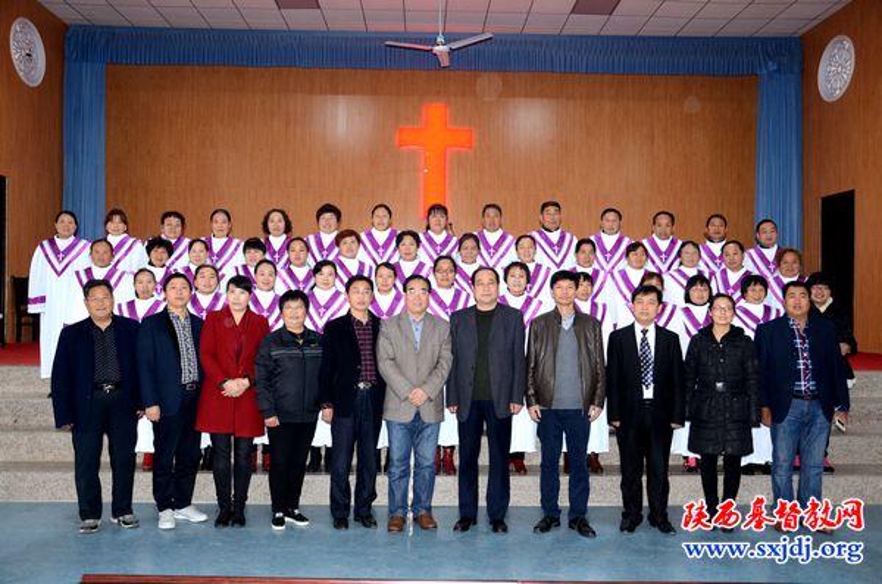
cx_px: 441
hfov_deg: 59.6
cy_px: 292
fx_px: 770
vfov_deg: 41.5
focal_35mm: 32
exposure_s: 1/60
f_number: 5
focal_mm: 21
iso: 1000
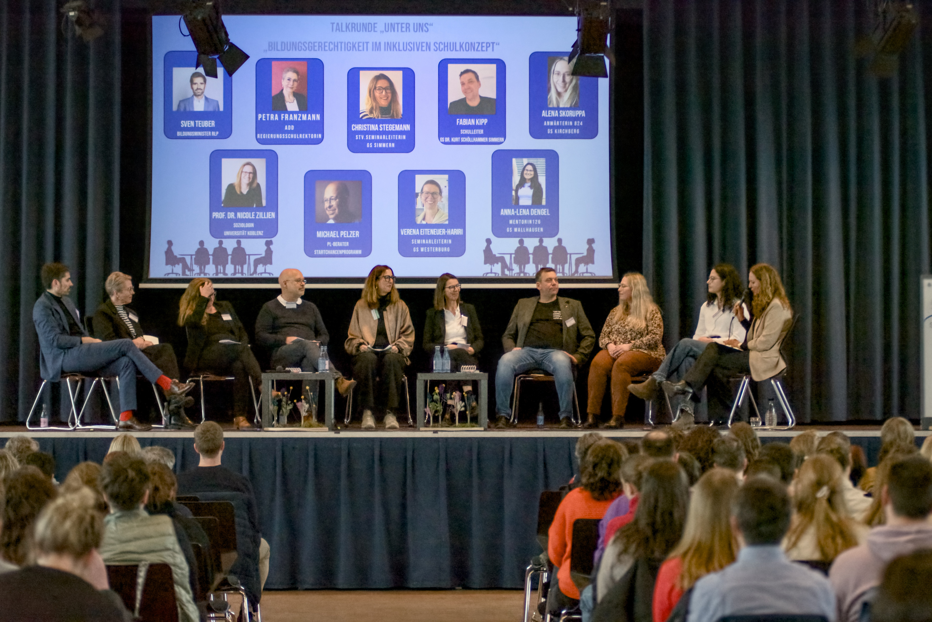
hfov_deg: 17.1
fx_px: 3107
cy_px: 311
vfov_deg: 11.4
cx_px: 466
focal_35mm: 120
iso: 6400
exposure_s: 1/1600
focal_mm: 80
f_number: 2.8
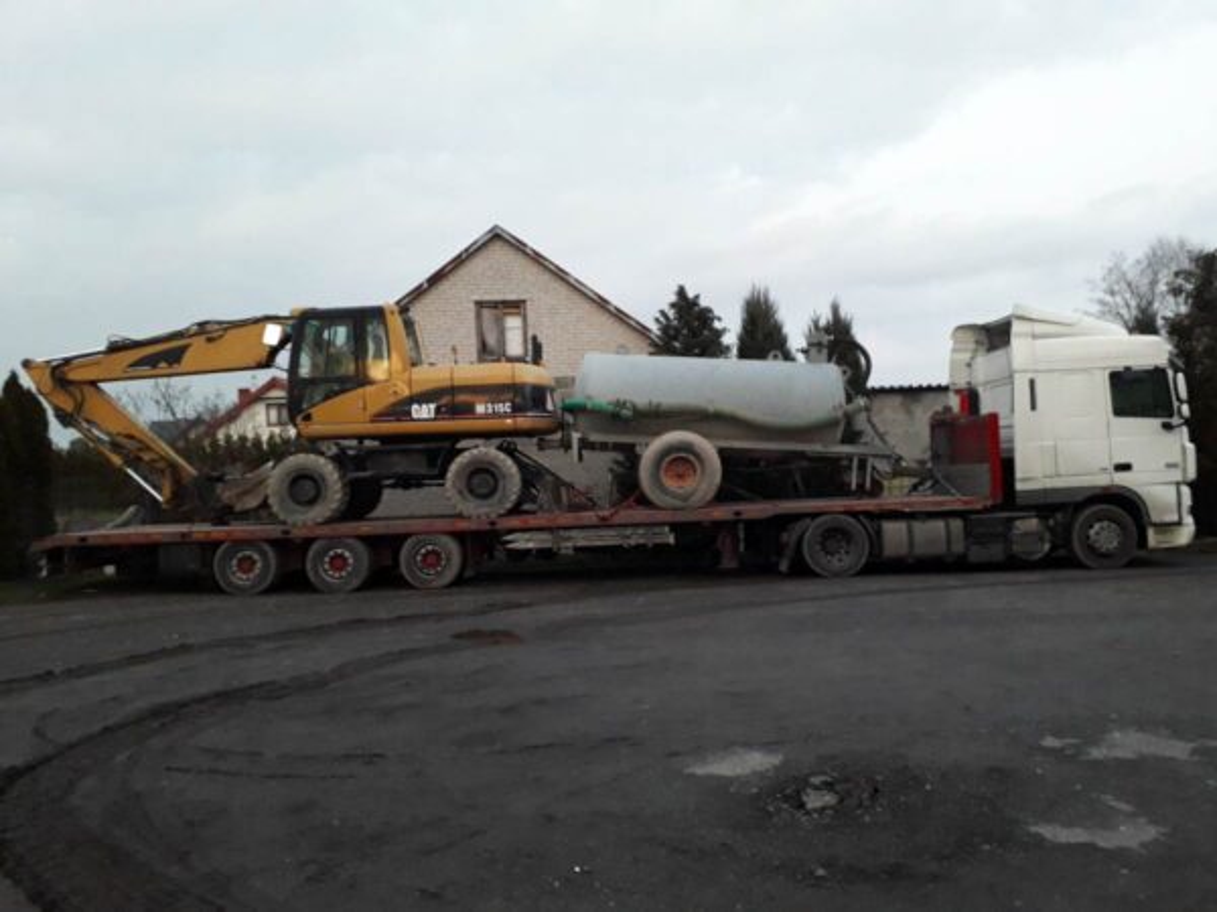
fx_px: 949
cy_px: 456
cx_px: 608
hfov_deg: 65.3
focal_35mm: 27
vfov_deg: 51.4
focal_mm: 3.6
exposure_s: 1/25
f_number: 1.9
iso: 400
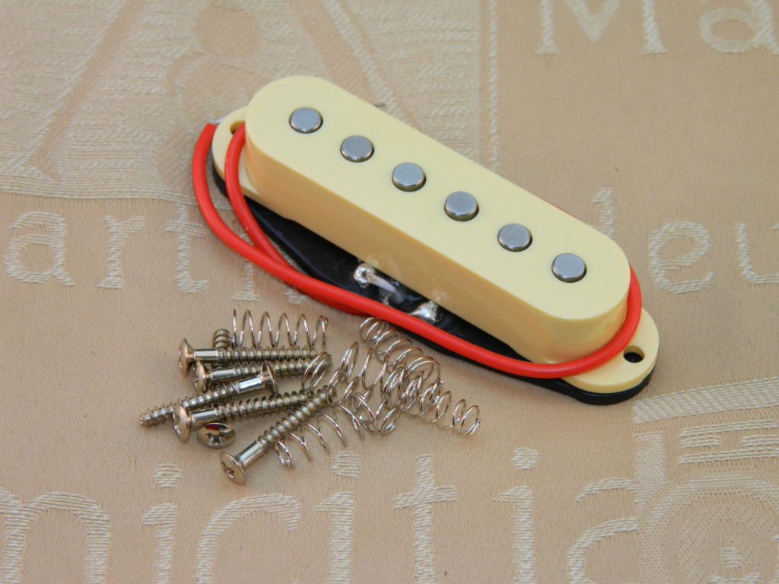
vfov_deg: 11.5
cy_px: 292
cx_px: 390
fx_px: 2903
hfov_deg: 15.3
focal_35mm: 129
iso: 160
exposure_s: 1/30
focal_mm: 23.2
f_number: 4.7
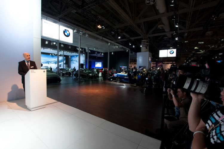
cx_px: 112
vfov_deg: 77.3
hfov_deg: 100.4
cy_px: 74
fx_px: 93
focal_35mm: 15
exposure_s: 1/30
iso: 400
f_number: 7.1
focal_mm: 10
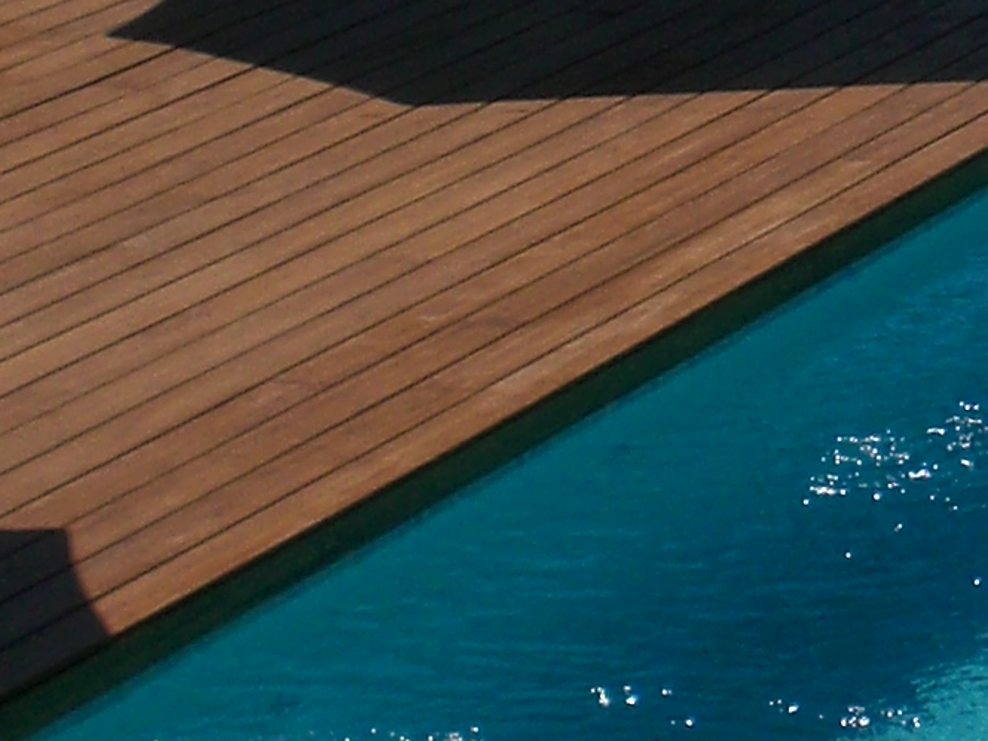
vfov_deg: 6.9
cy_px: 313
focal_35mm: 216
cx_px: 1279
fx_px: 6166
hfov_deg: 9.0
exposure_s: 1/640
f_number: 5.1
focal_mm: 8.44
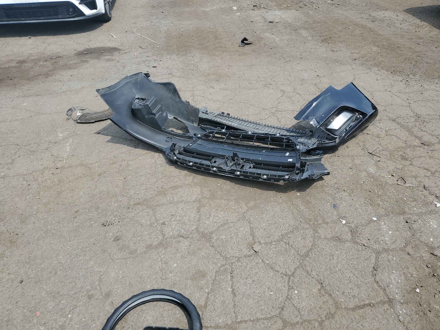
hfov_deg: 67.3
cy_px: 165
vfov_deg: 53.1
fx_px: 330
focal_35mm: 26
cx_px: 220
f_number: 1.5
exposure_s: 1/1667
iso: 50
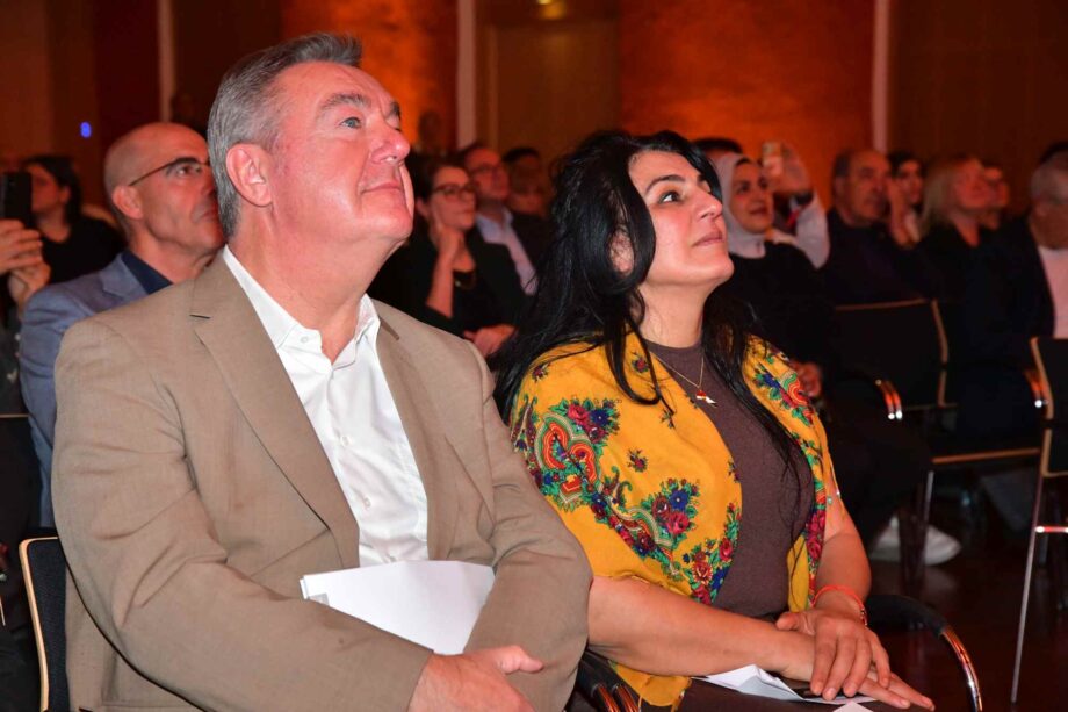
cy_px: 356
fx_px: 2669
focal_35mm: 90
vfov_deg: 15.2
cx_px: 534
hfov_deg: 22.6
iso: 6400
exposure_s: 1/100
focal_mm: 90
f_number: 8
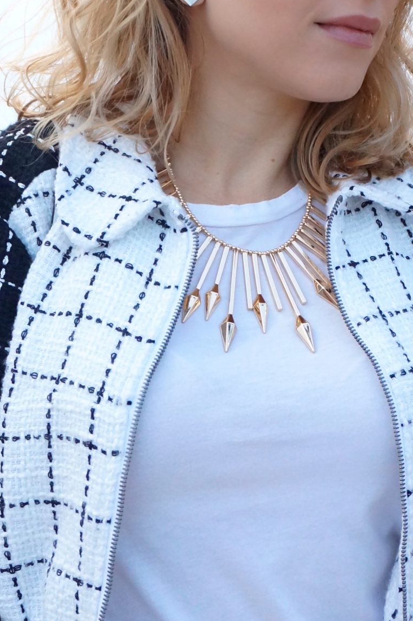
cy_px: 306
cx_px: 205
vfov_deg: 26.3
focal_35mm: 77
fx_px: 1330
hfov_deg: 17.7
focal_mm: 23
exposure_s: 1/200
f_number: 4
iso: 1600
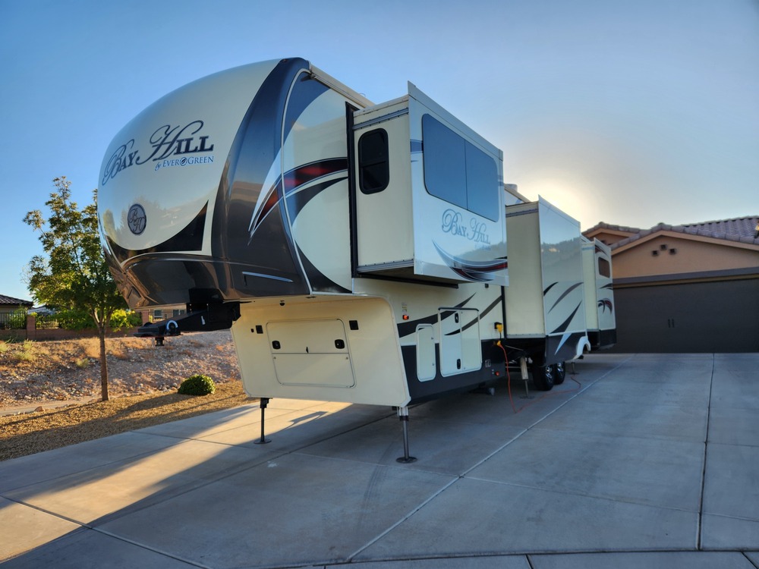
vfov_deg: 58.9
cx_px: 380
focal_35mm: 23
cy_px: 284
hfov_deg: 73.9
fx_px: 504
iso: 20
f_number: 1.8
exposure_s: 1/917
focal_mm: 5.4
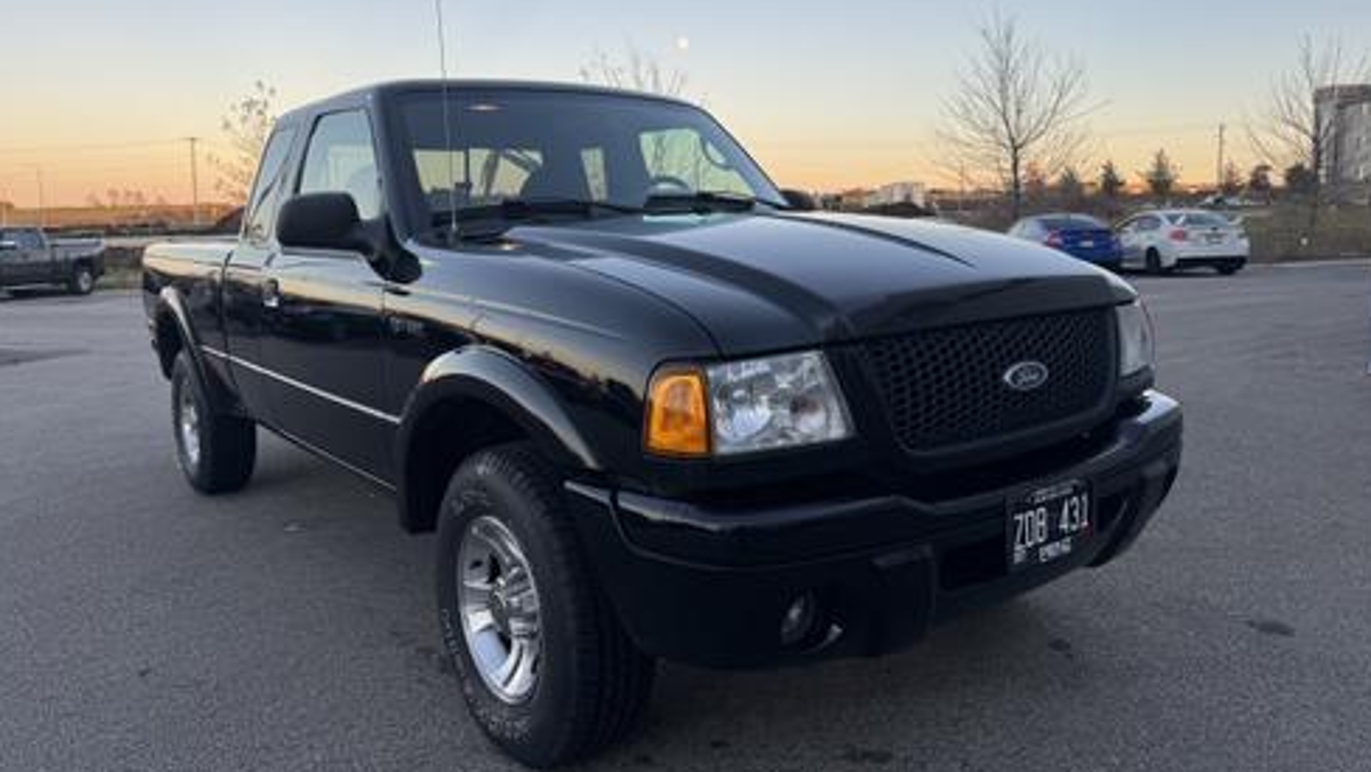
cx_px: 677
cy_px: 331
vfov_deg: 42.8
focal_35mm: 27
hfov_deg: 69.8
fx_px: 982
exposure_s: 1/522
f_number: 1.78
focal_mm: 6.76
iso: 80
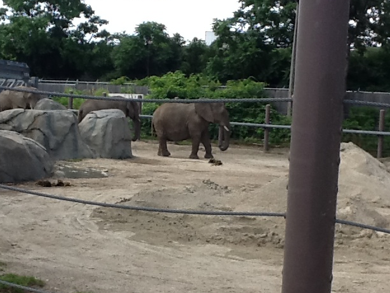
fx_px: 564
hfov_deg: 38.2
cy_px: 189
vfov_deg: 29.0
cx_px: 184
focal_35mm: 50
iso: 80
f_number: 2.4
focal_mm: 2.03
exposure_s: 1/685
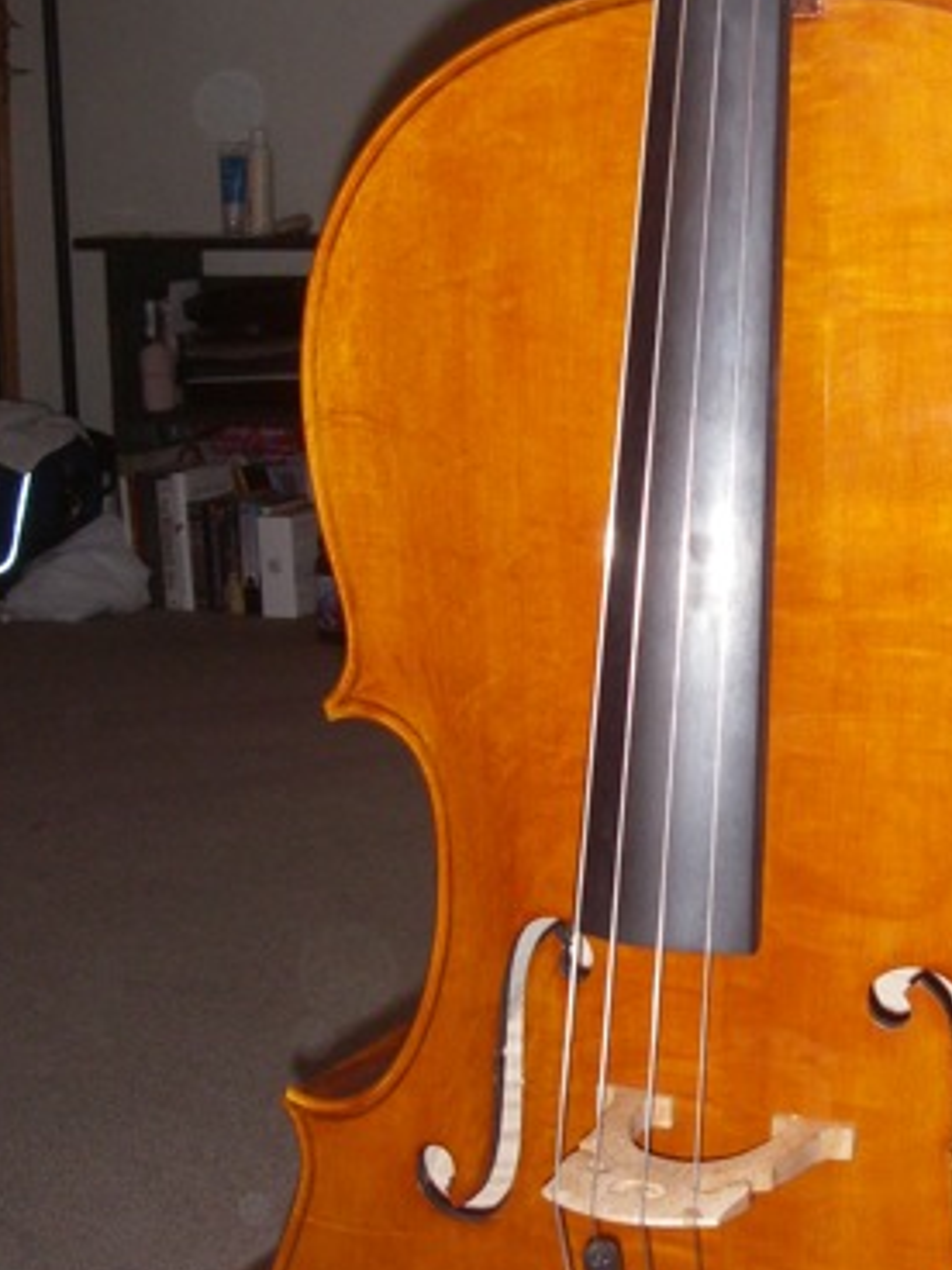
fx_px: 2457
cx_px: 711
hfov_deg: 21.7
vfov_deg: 28.9
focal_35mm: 67
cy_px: 559
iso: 160
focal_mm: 6.3
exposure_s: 1/40
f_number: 3.3
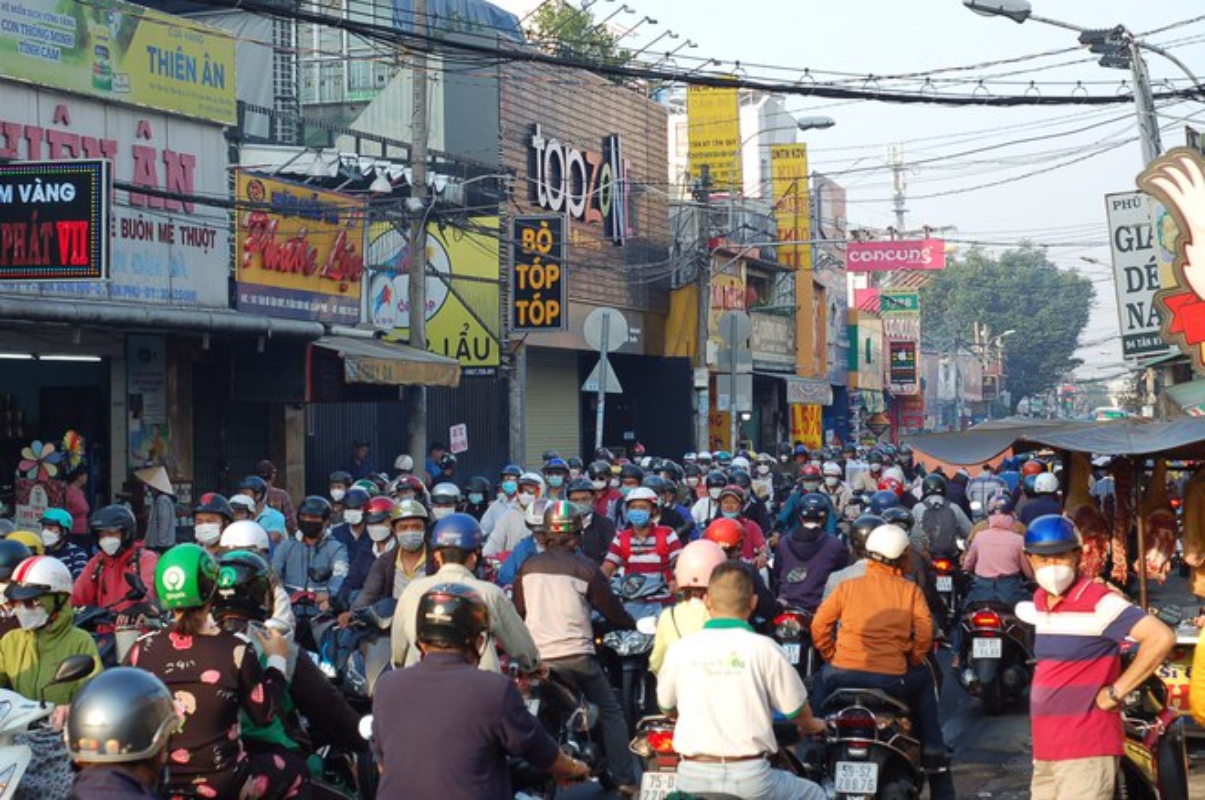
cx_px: 602
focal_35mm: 75
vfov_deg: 18.1
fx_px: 2507
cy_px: 400
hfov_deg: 27.0
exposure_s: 1/160
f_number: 6.3
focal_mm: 50
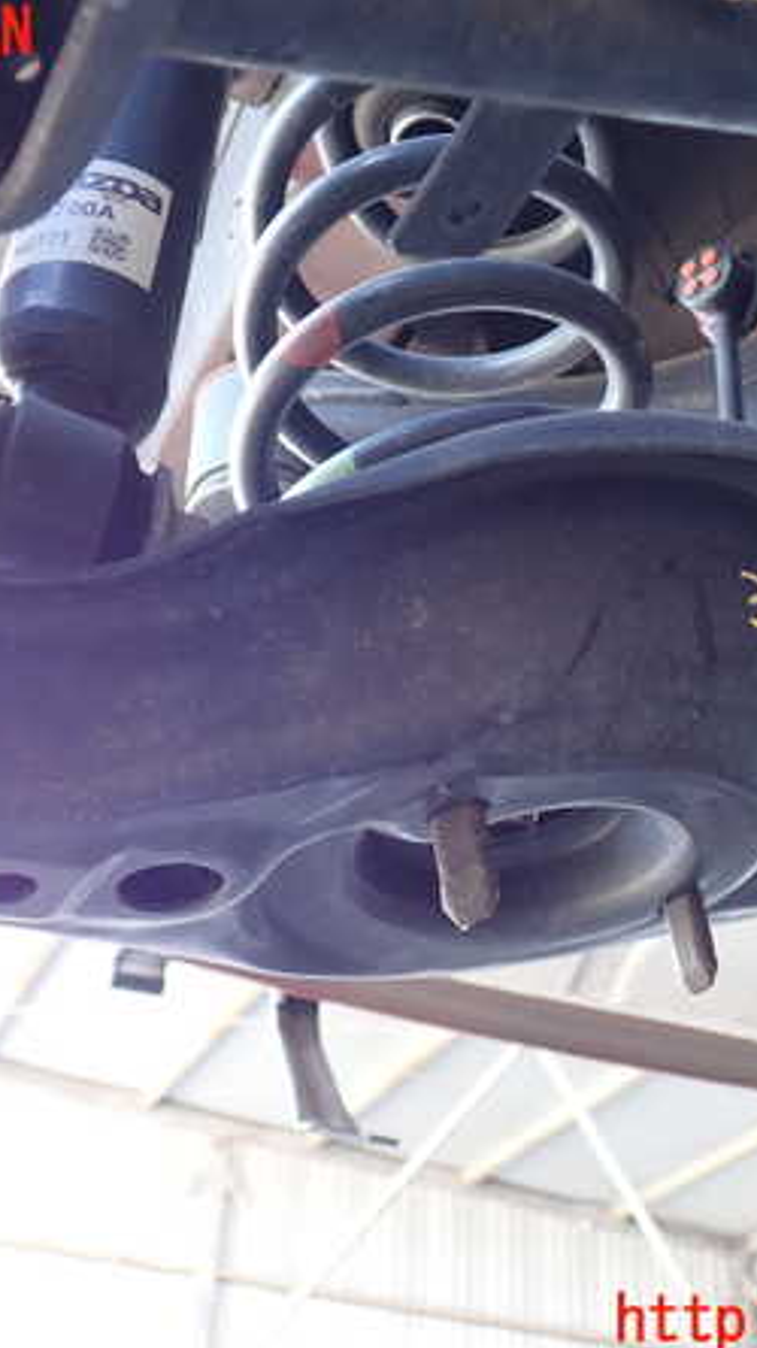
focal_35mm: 47
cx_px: 391
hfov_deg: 25.4
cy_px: 679
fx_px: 1679
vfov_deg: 43.7
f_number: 2.4
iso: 200
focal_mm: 5.79
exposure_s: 1/40
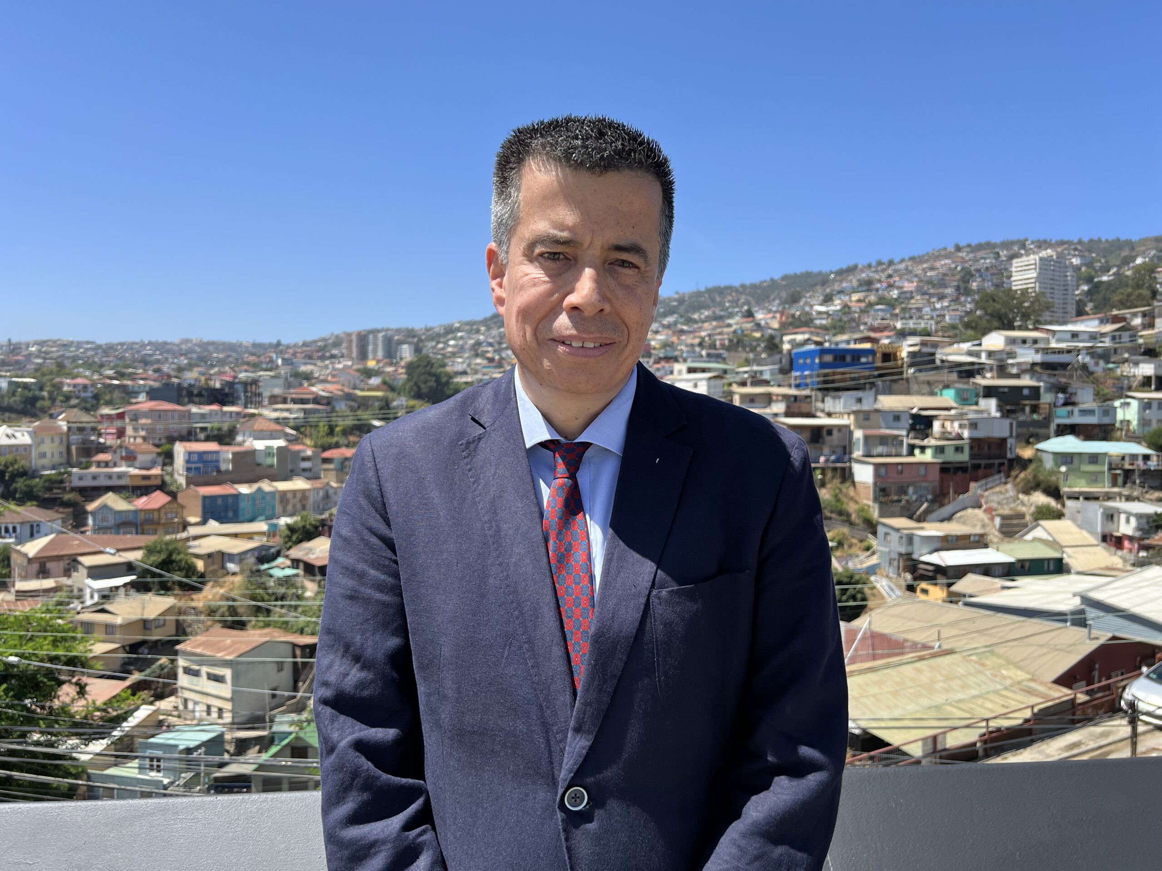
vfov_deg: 53.1
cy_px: 436
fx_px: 873
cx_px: 581
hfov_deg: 67.3
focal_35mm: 26
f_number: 1.5
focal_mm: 5.7
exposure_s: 1/2695
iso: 50
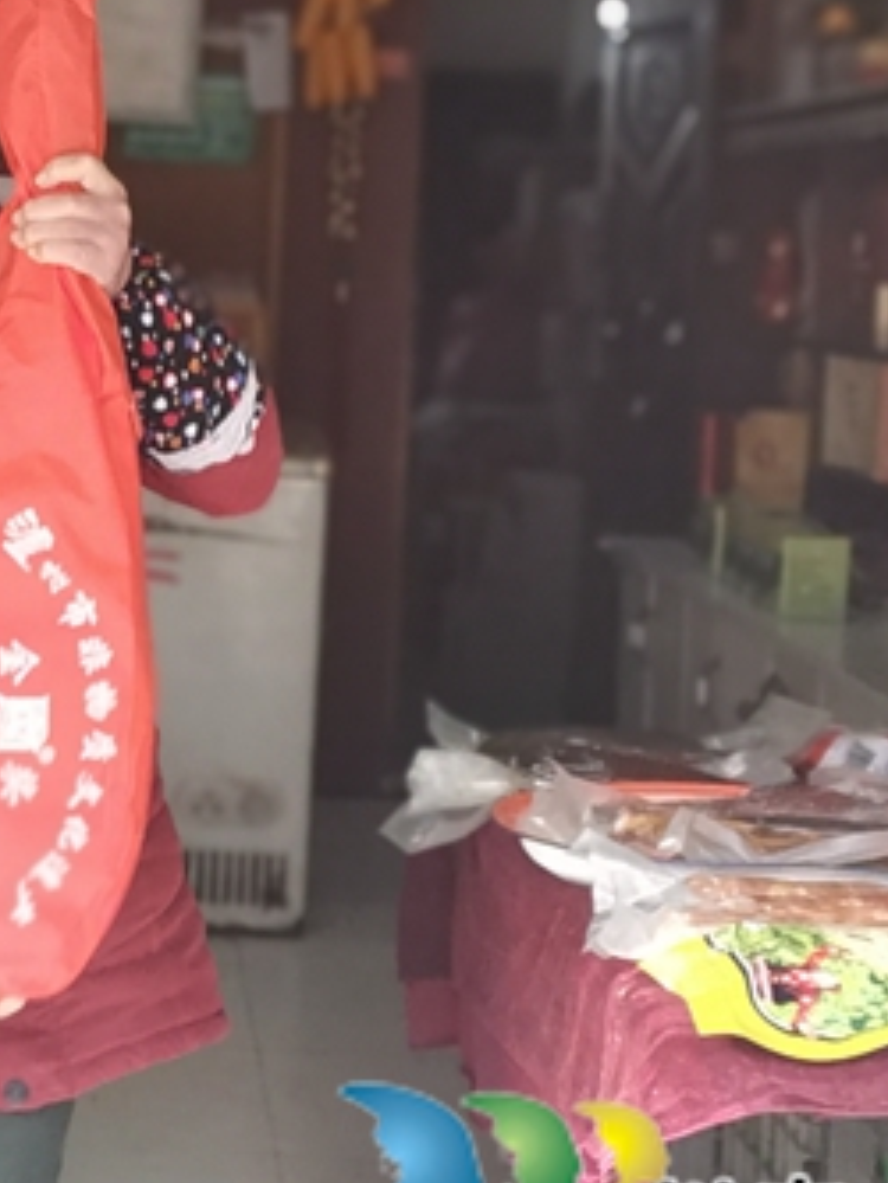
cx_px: 32
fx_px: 3418
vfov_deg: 19.6
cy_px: 583
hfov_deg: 14.6
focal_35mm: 100
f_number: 2.4
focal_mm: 4.75
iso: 200
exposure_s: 1/100
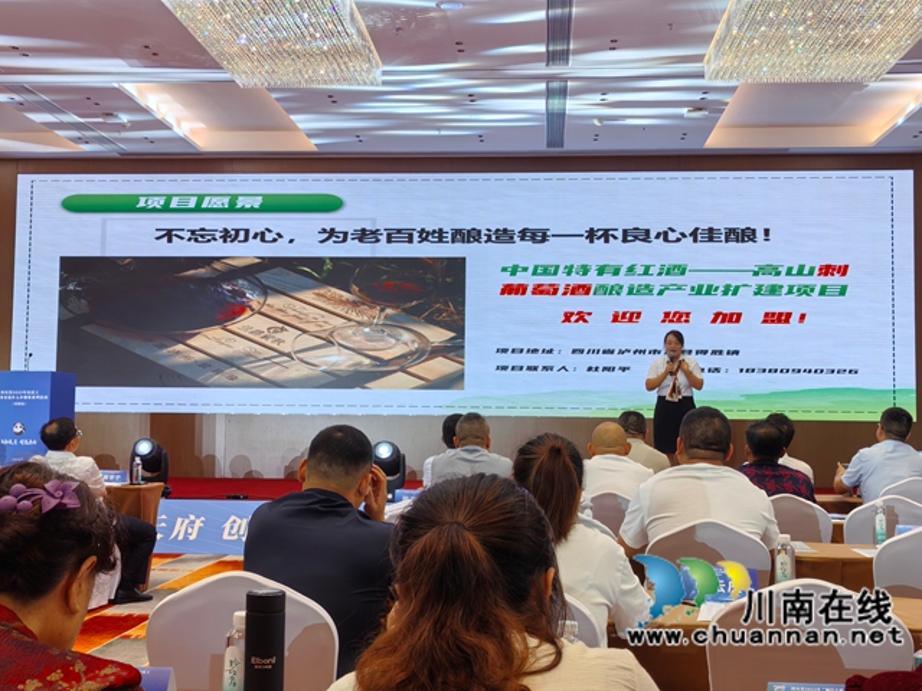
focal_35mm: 42
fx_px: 1119
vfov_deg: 34.3
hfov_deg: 44.8
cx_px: 461
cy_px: 346
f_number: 1.9
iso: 50
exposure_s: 1/220
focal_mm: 5.52
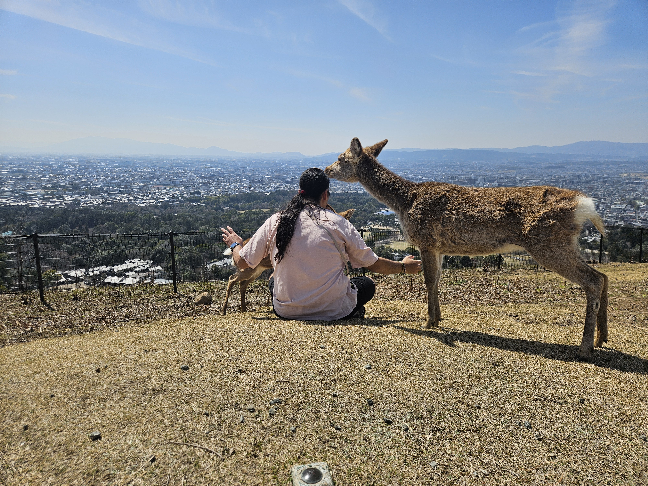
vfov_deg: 58.9
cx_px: 324
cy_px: 243
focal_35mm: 23
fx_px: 431
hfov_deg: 73.9
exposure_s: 1/3336
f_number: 1.8
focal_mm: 5.4
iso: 25
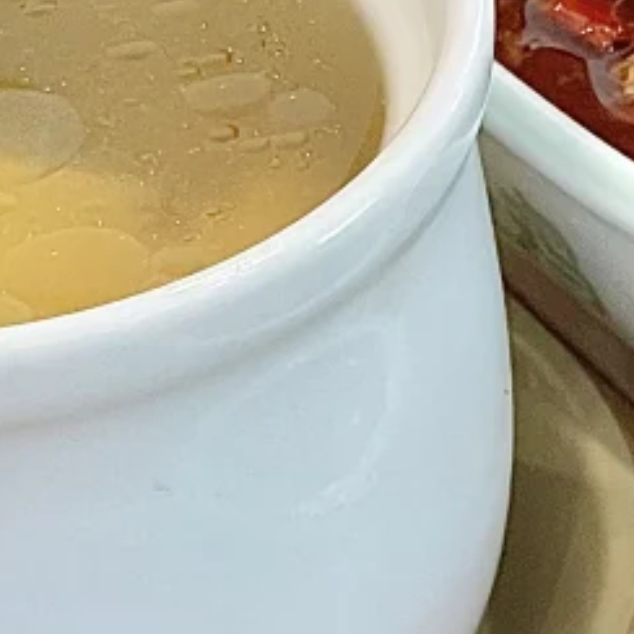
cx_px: 88
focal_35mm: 271
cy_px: 509
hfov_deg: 6.5
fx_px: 5615
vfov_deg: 6.5
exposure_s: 1/99
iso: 160
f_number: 2
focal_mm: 6
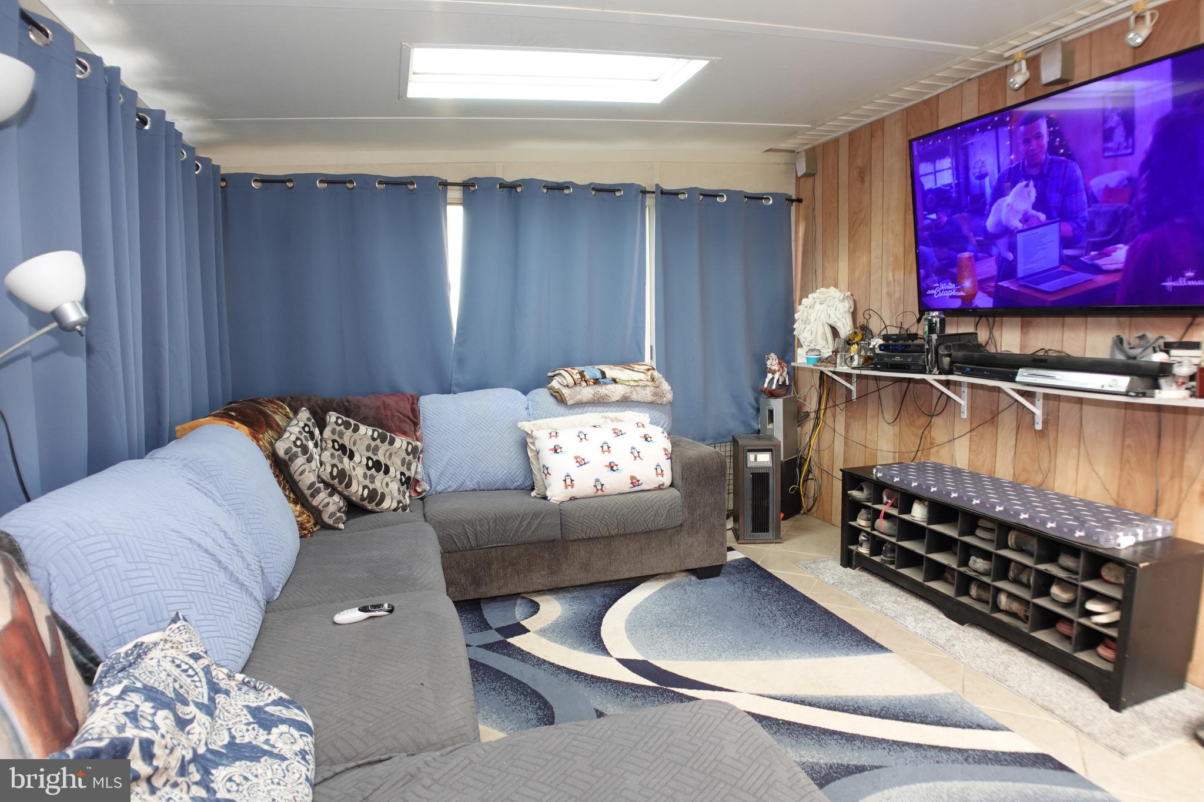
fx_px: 803
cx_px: 602
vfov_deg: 53.1
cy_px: 401
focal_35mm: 24
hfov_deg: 73.7
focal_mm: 9.4
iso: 200
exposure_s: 1/30
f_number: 1.8
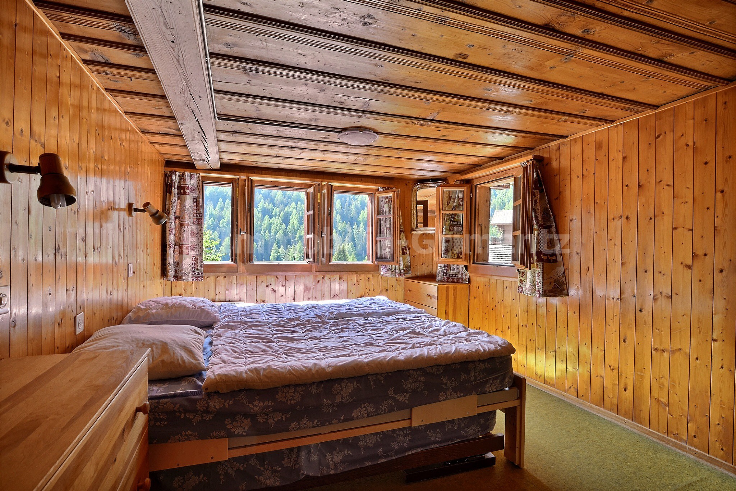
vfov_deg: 72.0
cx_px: 368
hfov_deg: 95.0
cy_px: 246
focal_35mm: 16
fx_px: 337
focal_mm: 11
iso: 400
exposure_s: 1/2
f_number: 9
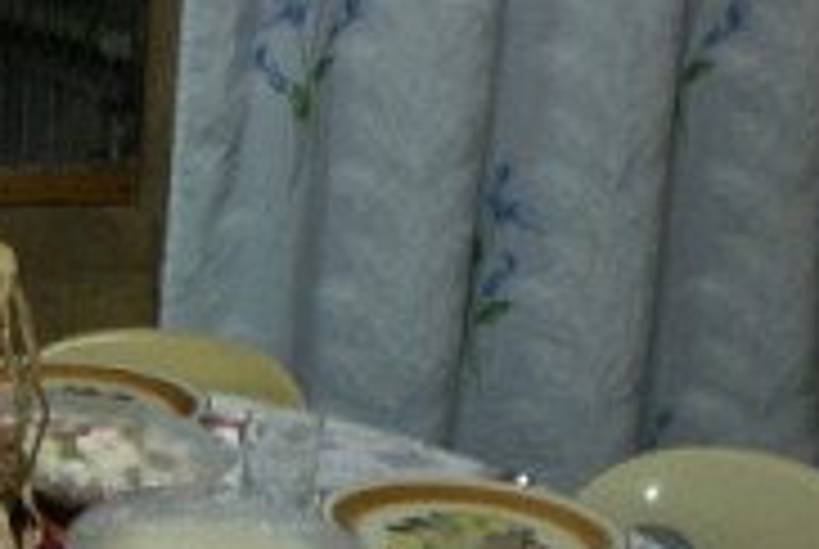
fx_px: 2370
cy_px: 734
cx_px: -99
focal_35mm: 104
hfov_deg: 18.8
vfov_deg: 12.7
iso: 200
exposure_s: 1/4
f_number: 3.1
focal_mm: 6.3
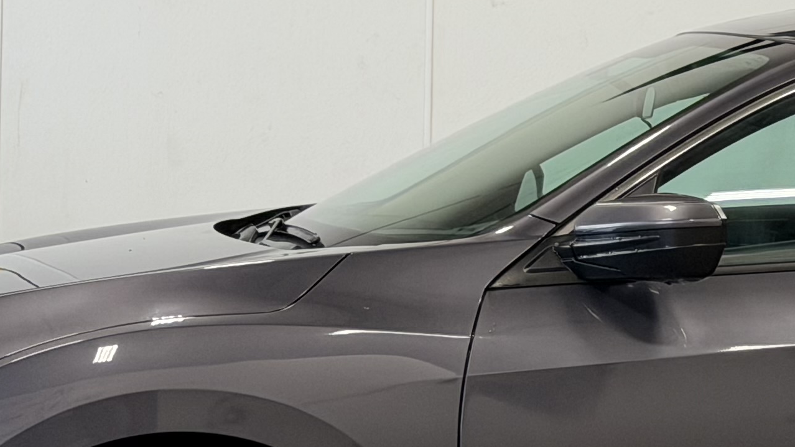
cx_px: 885
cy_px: -6
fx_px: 3478
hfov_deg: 12.8
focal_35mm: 165
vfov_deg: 7.3
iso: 50
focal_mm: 6.76
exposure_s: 1/120
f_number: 1.78
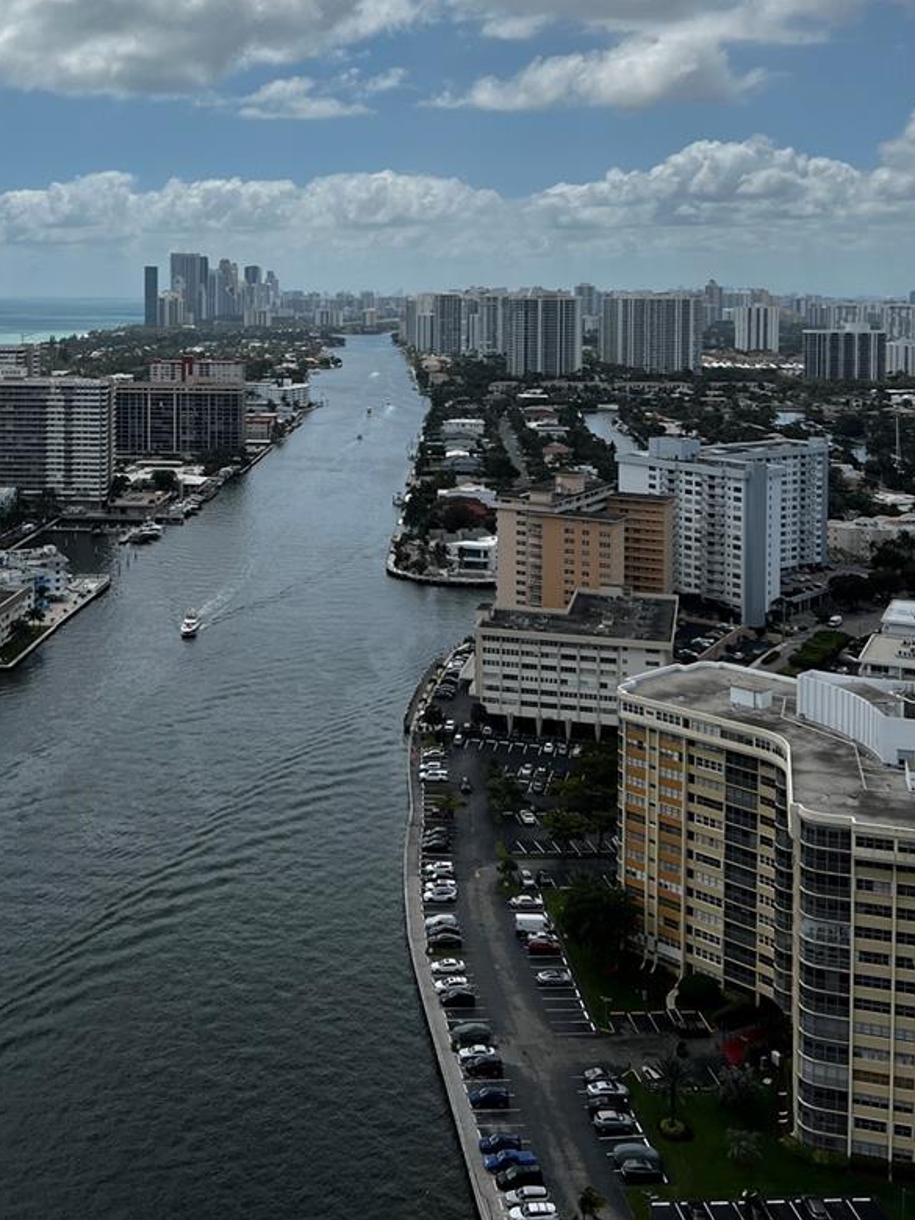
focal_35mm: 40
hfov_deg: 35.6
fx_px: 1410
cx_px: 296
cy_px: 346
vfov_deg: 45.6
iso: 50
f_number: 1.5
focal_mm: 5.7
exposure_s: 1/12658
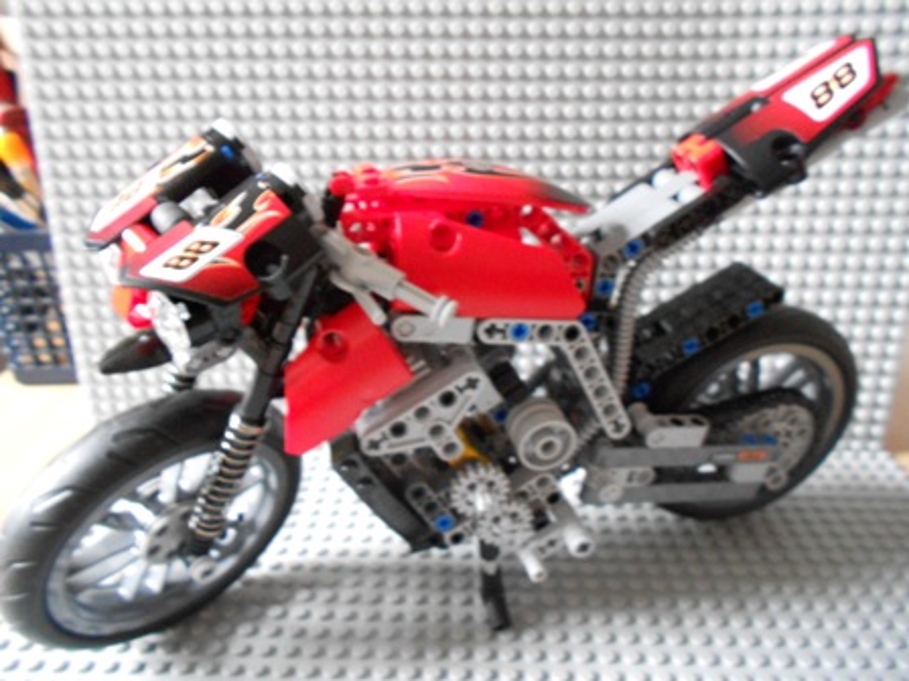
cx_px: 454
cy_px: 340
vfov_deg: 53.1
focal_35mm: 26
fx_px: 683
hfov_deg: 67.3
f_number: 3.2
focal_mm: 4.6
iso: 400
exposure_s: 1/2
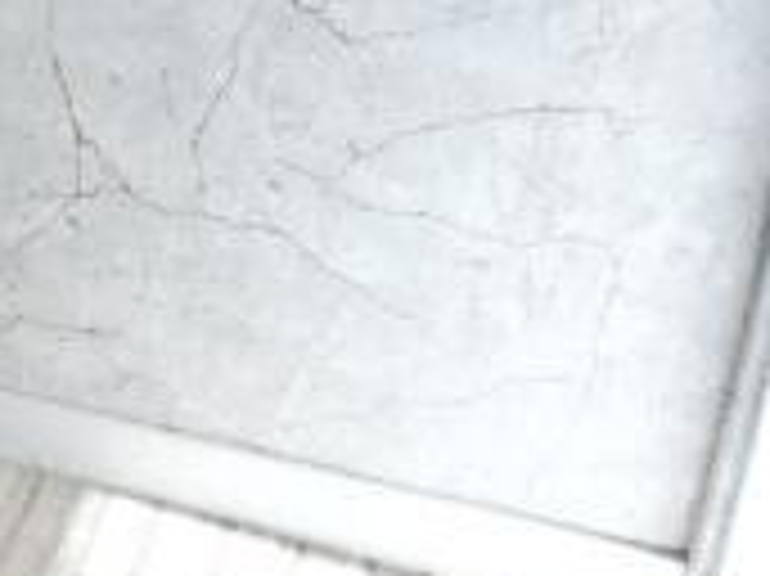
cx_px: -662
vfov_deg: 15.0
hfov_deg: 16.8
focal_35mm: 95
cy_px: -122
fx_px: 2109
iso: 4000
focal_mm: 16.5
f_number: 8
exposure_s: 1/2000
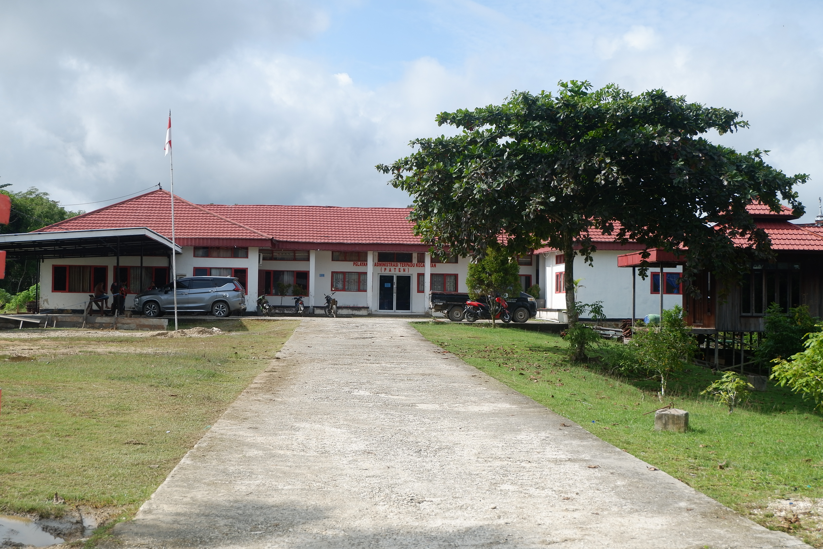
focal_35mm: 48
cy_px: 274
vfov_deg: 28.1
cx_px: 412
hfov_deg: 41.1
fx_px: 1097
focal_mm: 32.5
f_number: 6.4
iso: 200
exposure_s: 1/420
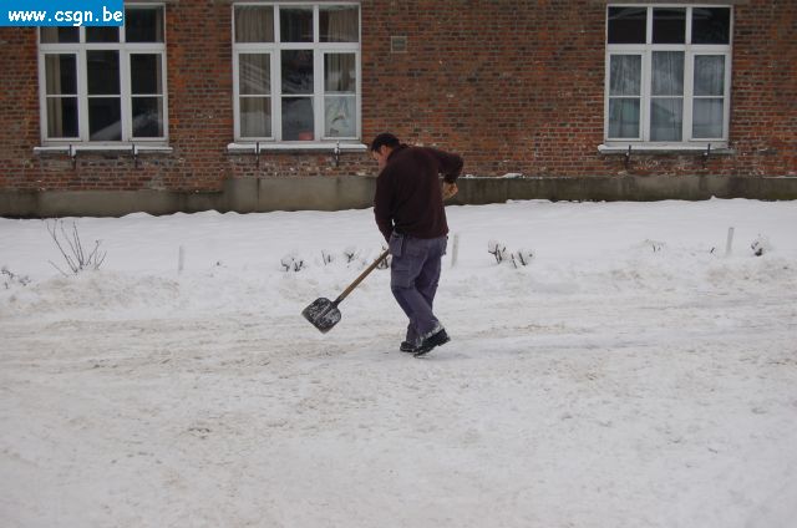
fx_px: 1259
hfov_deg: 35.1
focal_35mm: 57
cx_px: 398
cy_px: 264
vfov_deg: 23.7
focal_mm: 38
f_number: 5.6
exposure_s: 1/125
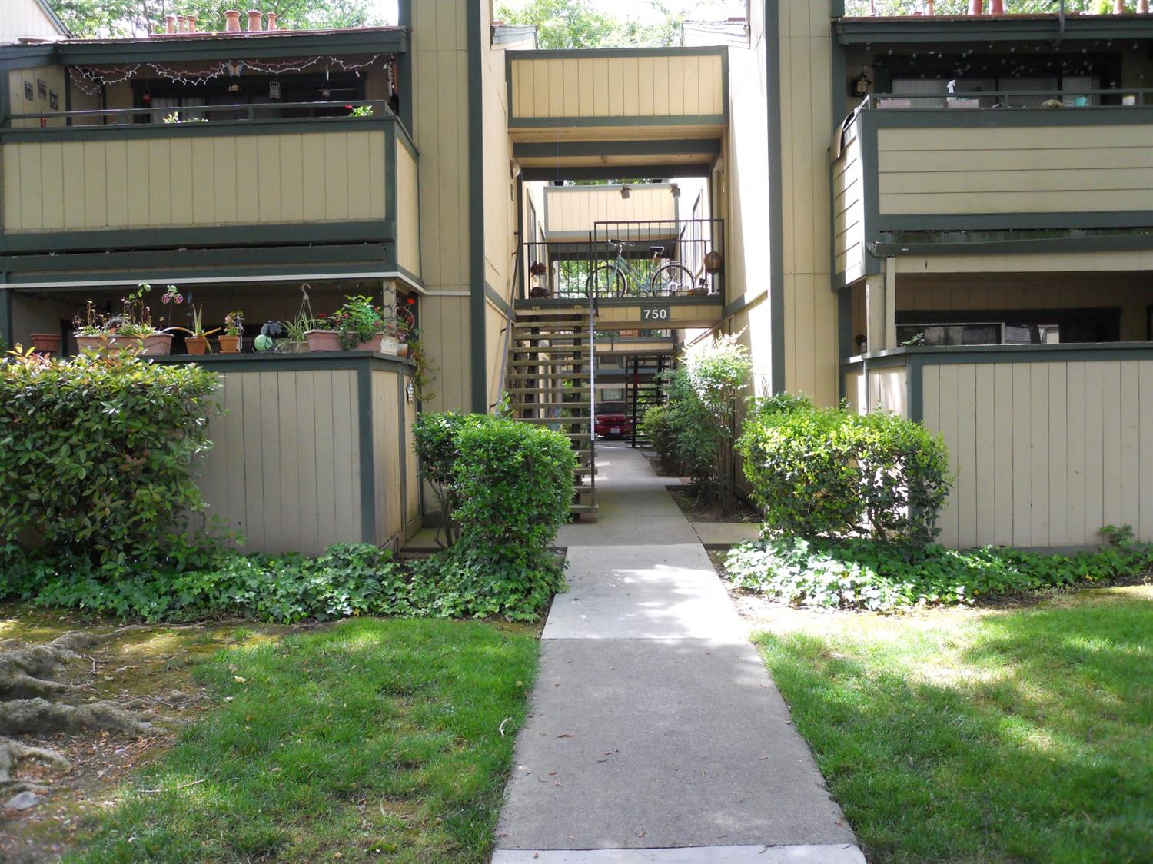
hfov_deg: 63.5
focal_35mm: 28
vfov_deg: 49.7
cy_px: 432
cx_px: 576
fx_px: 932
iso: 200
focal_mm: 5
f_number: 2.7
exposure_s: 1/250
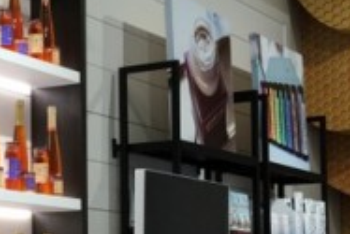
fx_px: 1099
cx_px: -22
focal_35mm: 113
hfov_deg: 17.5
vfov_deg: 12.0
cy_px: 222
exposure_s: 1/120
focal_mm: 4.15
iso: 40
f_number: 2.2
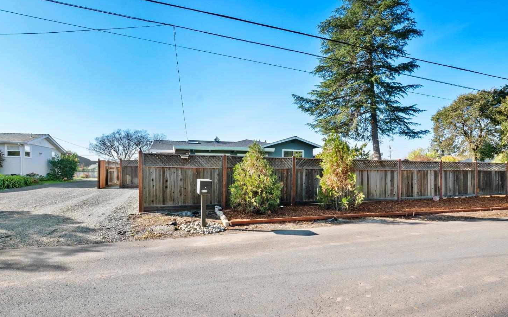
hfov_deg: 91.1
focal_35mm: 18
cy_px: 158
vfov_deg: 65.0
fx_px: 249
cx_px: 262
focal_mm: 11.5
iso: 100
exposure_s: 1/125
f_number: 8
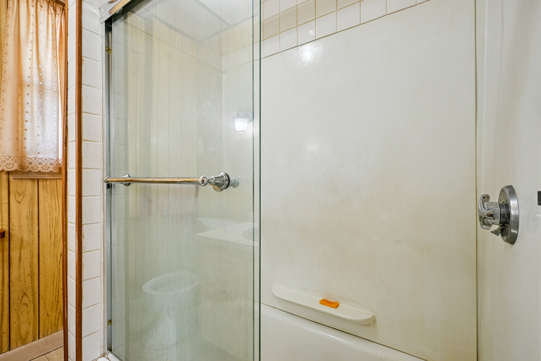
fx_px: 240
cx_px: 270
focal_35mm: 16
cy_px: 180
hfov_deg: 96.7
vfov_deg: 73.7
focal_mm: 16
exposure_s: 1/13
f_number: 8
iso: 400
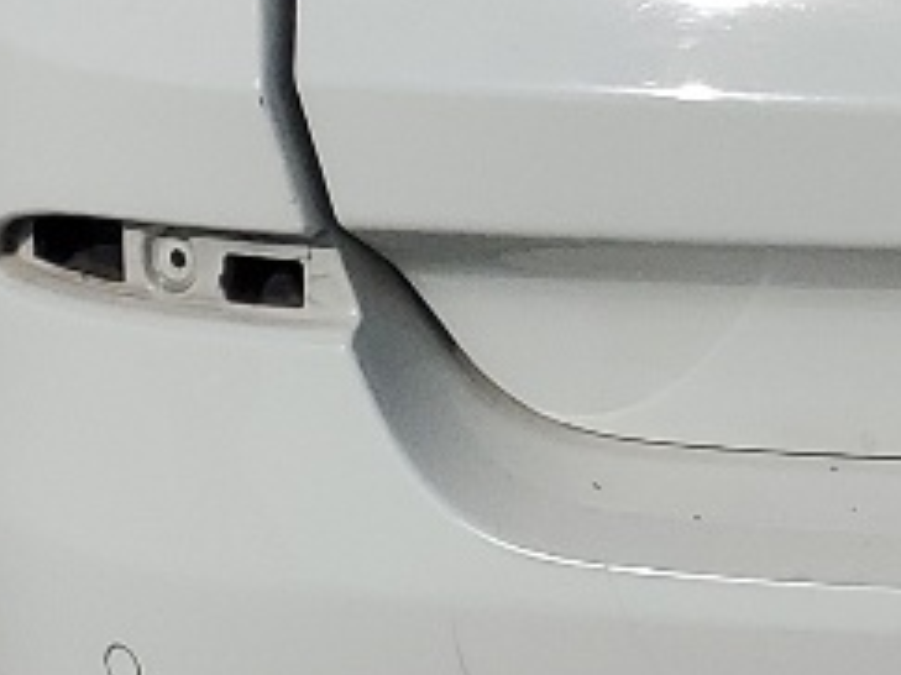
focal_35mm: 171
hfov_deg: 10.2
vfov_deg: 8.4
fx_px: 4449
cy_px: -504
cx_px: 2091
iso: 51
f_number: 1.5
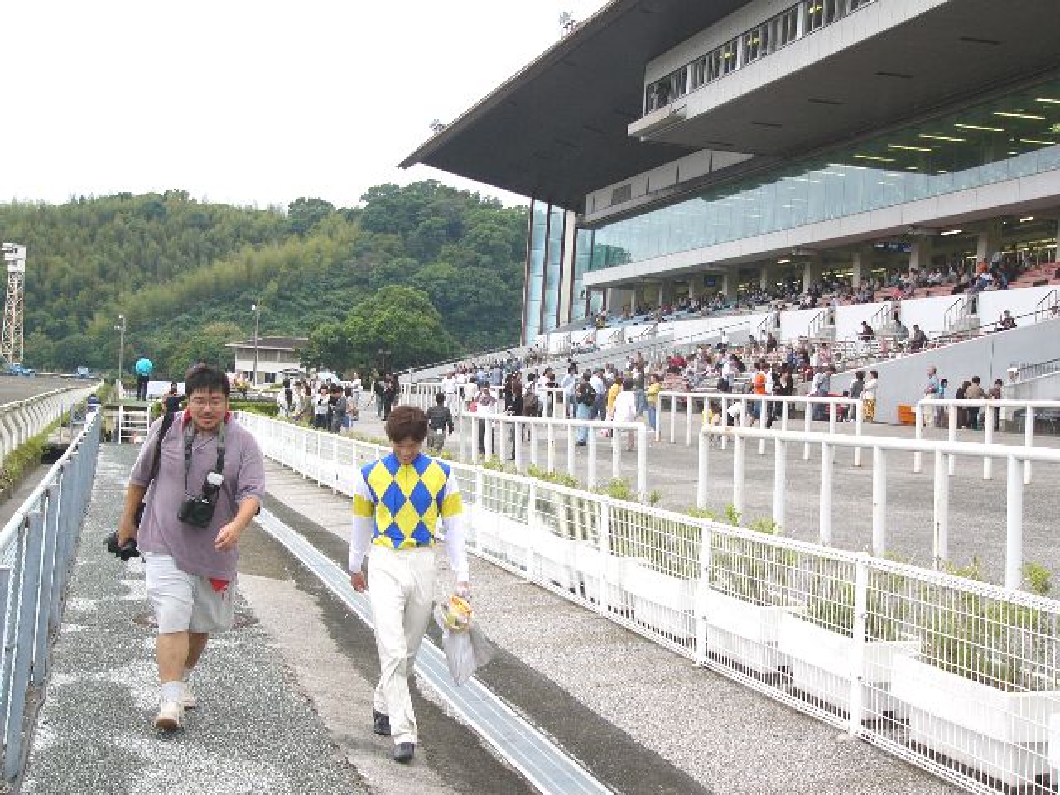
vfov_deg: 29.1
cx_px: 530
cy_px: 398
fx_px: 1531
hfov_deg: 38.2
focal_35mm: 50
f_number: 3.3
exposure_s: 1/100
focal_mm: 8.3
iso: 50
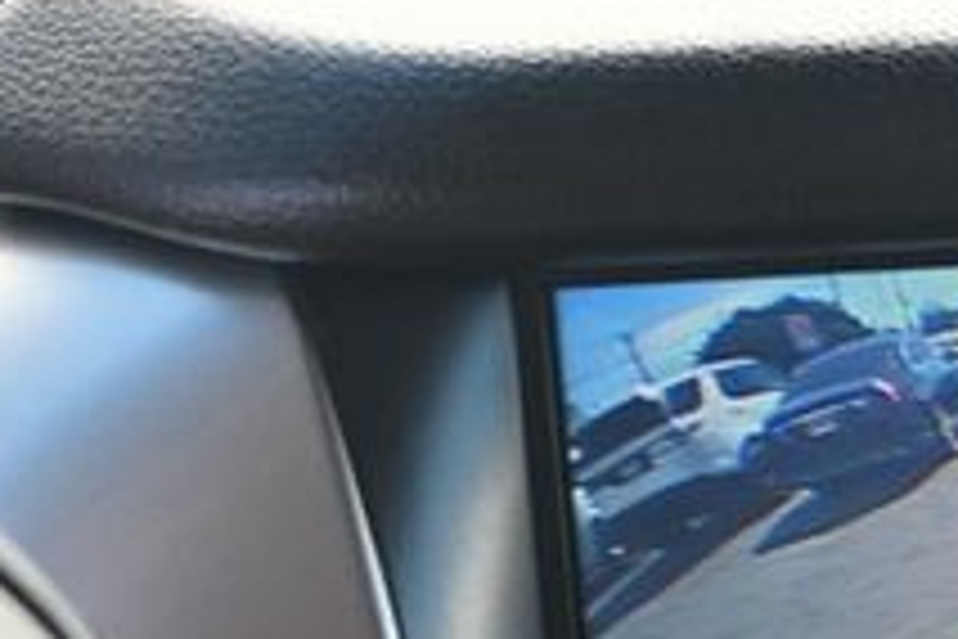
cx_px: 1241
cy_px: 855
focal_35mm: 110
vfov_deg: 12.0
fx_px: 2934
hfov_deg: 17.4
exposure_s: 1/125
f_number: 4.2
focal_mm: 24.5
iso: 400
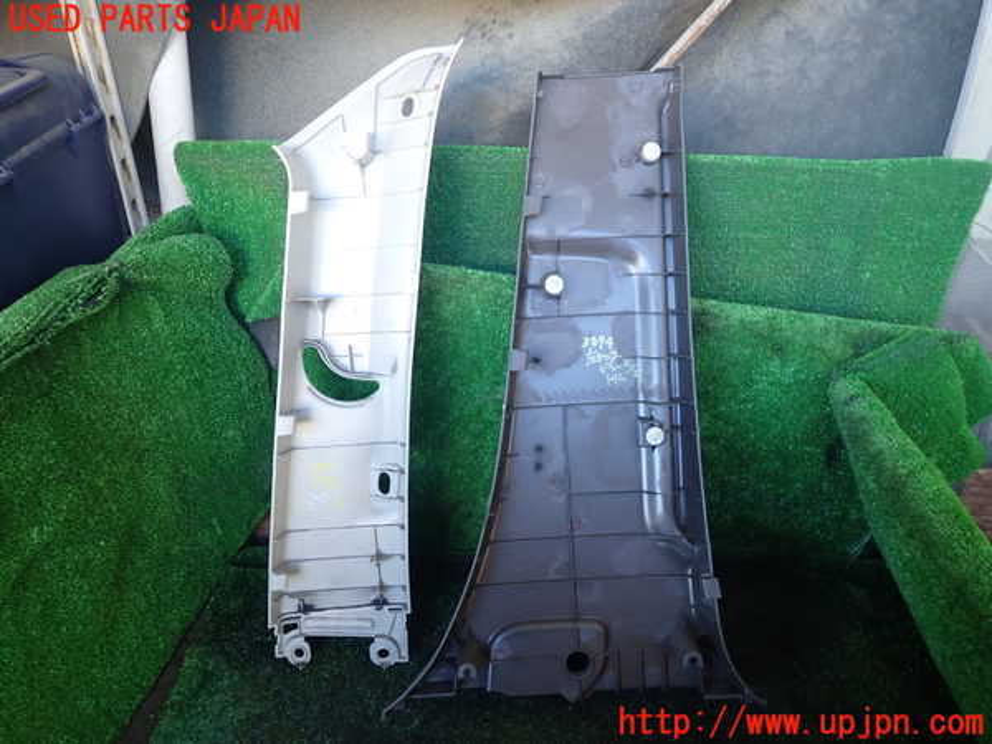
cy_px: 372
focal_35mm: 25
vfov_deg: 54.9
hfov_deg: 69.4
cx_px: 496
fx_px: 716
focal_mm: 4.5
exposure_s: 1/50
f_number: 2
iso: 200
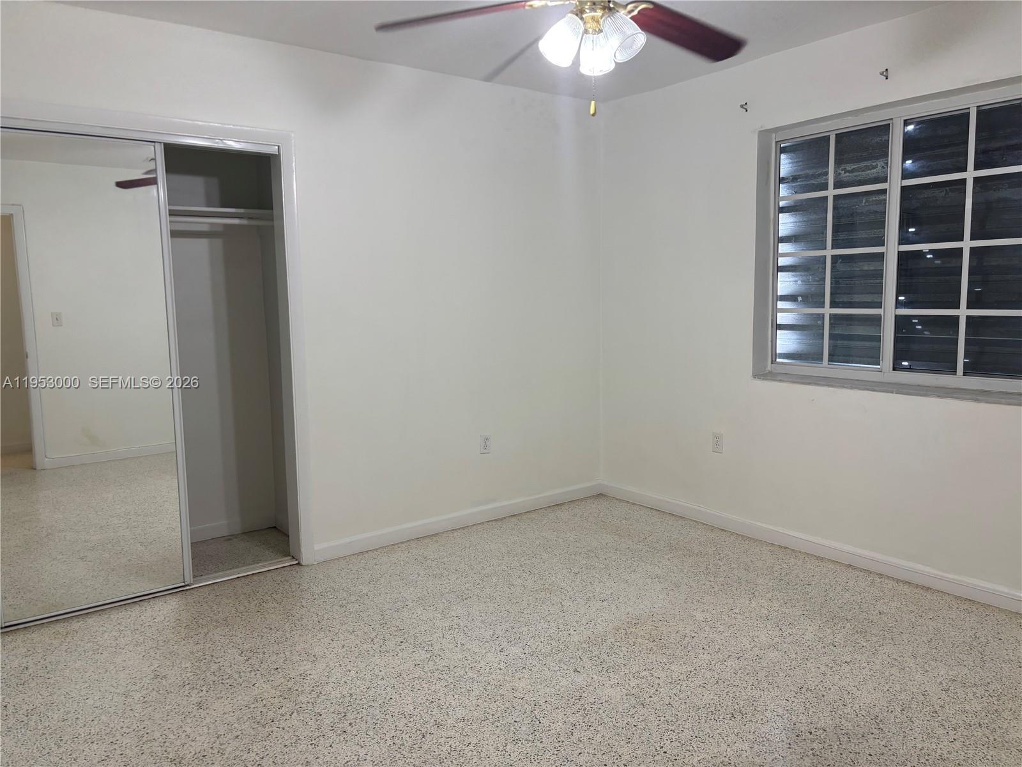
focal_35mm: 26
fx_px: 768
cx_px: 511
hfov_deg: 67.3
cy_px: 384
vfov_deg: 53.1
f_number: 1.6
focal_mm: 5.96
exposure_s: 1/60
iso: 100
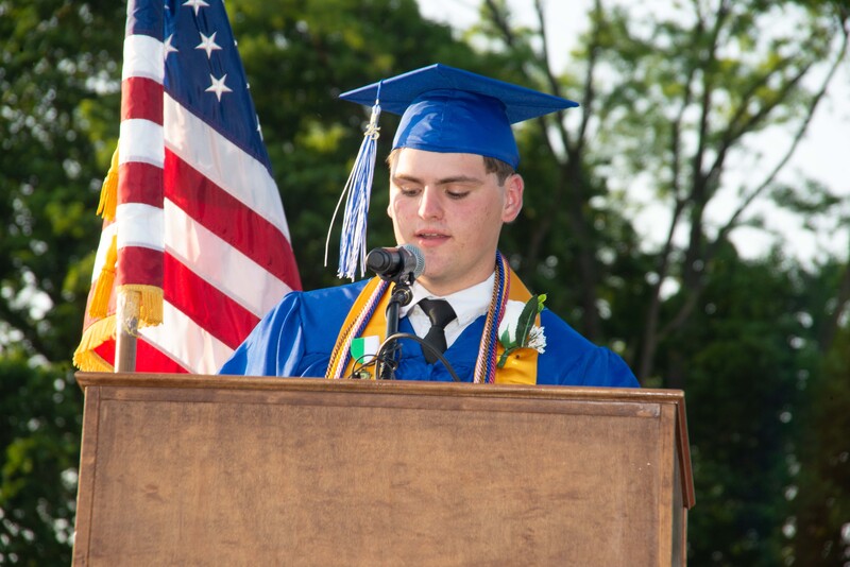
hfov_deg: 9.4
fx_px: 5196
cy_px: 284
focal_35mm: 220
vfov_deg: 6.3
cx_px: 425
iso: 800
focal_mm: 220
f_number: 16
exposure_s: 1/200
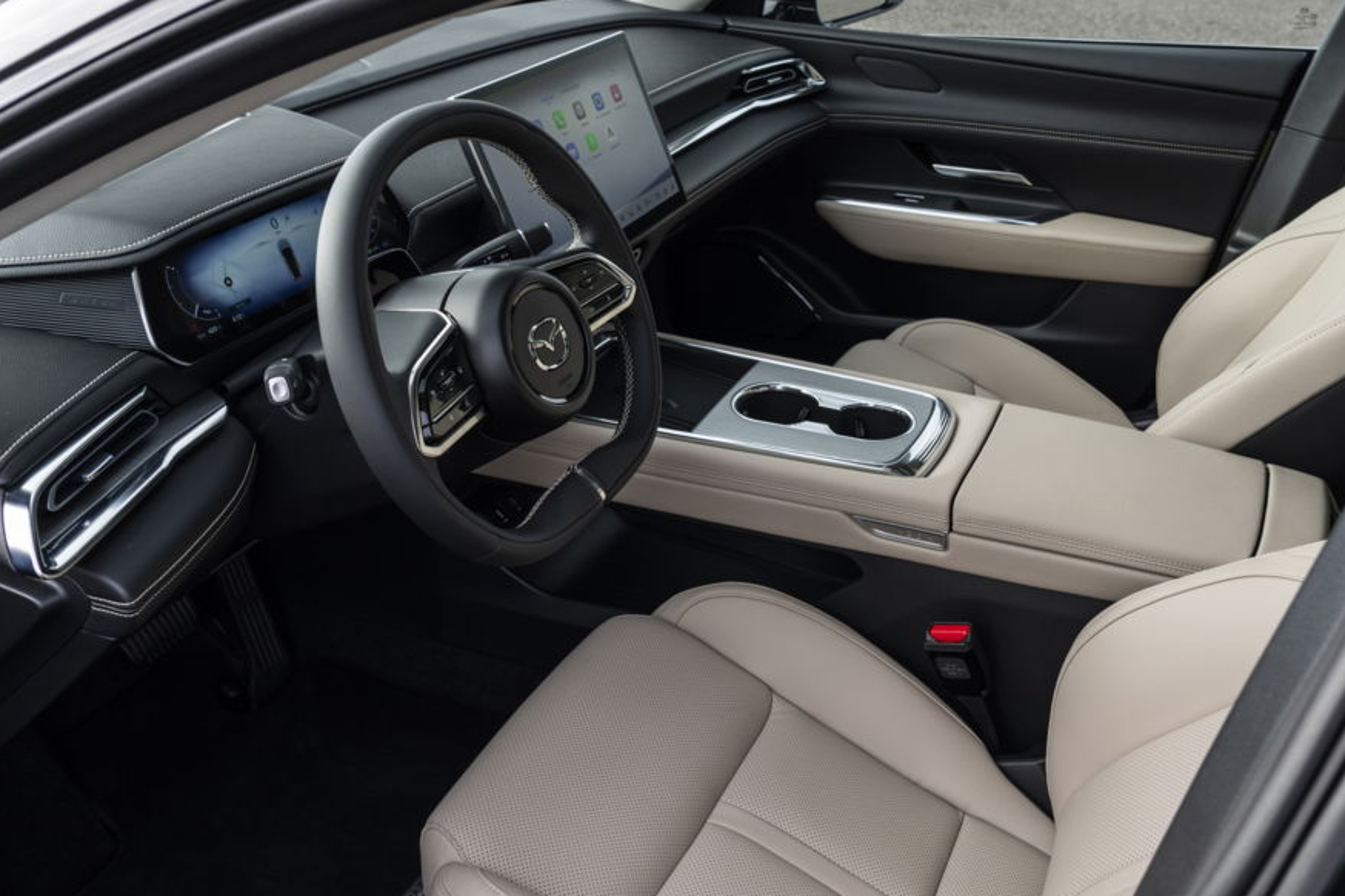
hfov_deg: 55.6
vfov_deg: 38.8
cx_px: 762
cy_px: 410
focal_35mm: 34
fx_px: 1270
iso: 50
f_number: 8
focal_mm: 29
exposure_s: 1/20
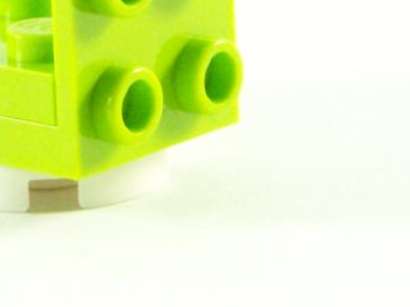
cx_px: 21
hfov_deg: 5.5
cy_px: 33
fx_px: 4249
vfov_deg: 4.1
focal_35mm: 359
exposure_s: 1/60
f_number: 3.6
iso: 400
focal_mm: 19.4
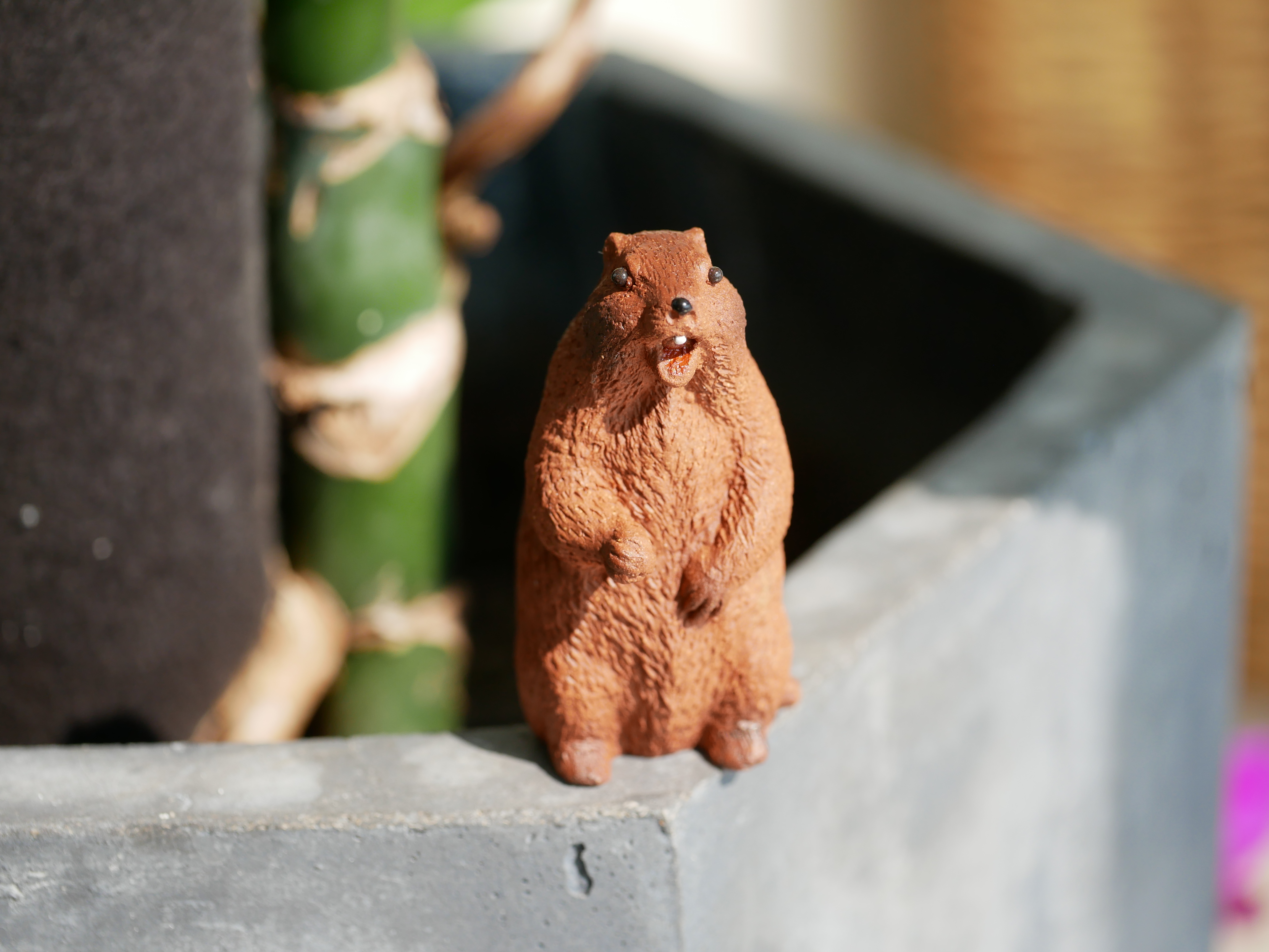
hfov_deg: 21.8
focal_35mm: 90
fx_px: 3301
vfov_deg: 16.4
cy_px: 476
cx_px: 634
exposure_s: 1/400
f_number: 4
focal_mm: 45
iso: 200
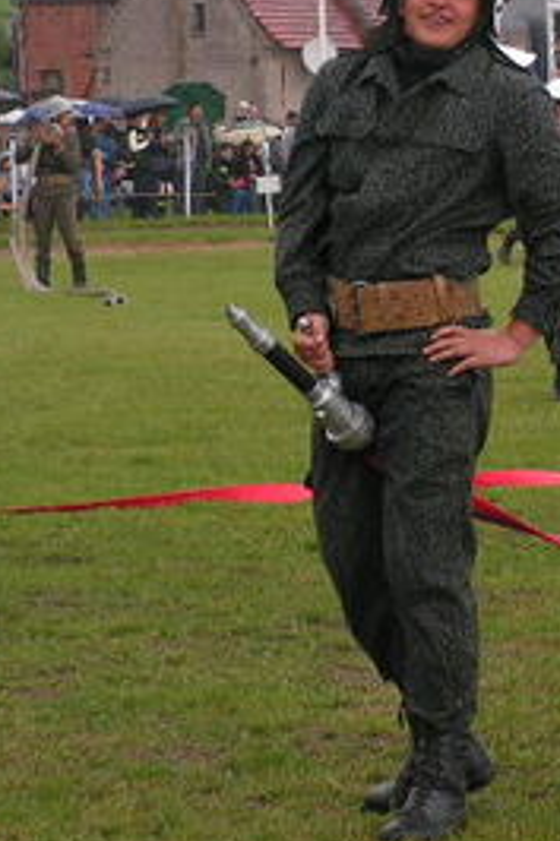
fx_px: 5163
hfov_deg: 6.2
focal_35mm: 221
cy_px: 315
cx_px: 598
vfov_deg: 9.3
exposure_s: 1/160
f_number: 3.4
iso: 64
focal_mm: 18.9
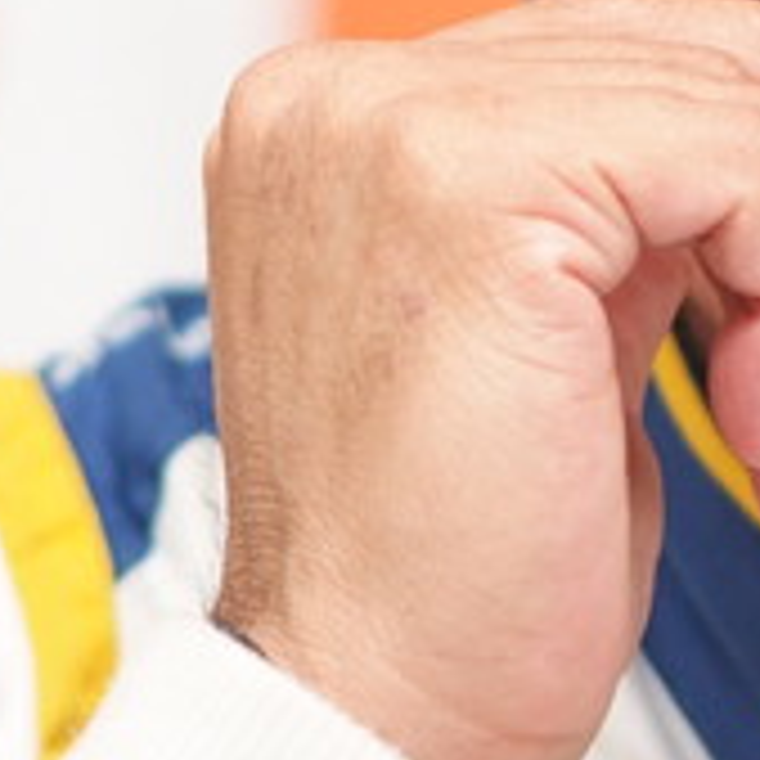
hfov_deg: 1.8
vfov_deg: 1.8
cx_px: 904
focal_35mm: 978
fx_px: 24293
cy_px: -207
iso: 400
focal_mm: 180
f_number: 2.8
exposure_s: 1/250
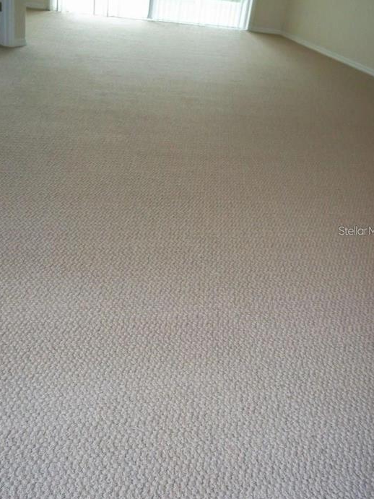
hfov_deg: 35.9
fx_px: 576
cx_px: 182
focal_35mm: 40
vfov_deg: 46.8
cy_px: 230
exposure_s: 1/30
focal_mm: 6.5
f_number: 3.1
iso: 320
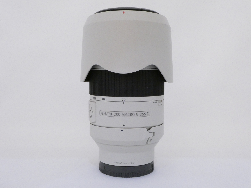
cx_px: 126
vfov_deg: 38.7
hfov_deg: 50.1
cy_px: 94
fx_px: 268
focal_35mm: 37
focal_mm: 6.7
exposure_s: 1/80
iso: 800
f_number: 6.3
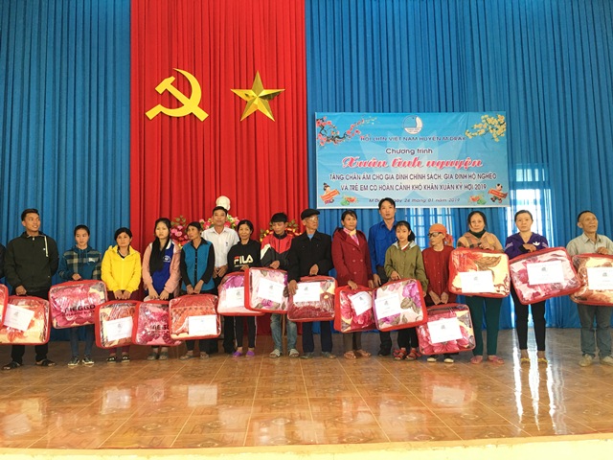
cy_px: 230
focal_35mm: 29
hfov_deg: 61.7
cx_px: 306
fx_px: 514
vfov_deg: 48.2
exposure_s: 1/33
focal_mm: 4.15
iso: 50
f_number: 2.2
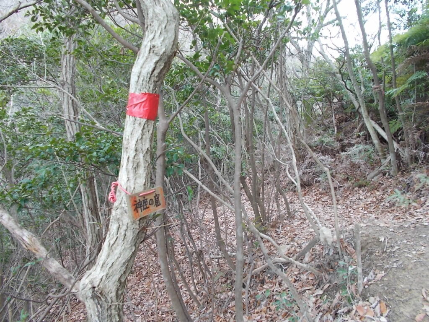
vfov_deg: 53.1
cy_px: 161
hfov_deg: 67.3
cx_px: 214
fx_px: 322
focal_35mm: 26
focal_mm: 4.6
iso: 80
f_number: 3.2
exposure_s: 1/40
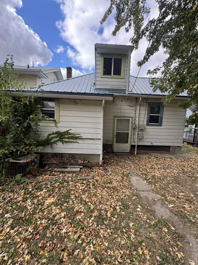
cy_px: 132
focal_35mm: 14
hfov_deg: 85.7
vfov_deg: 102.1
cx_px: 99
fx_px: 107
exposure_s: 1/212
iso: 40
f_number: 2.2
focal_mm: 2.22
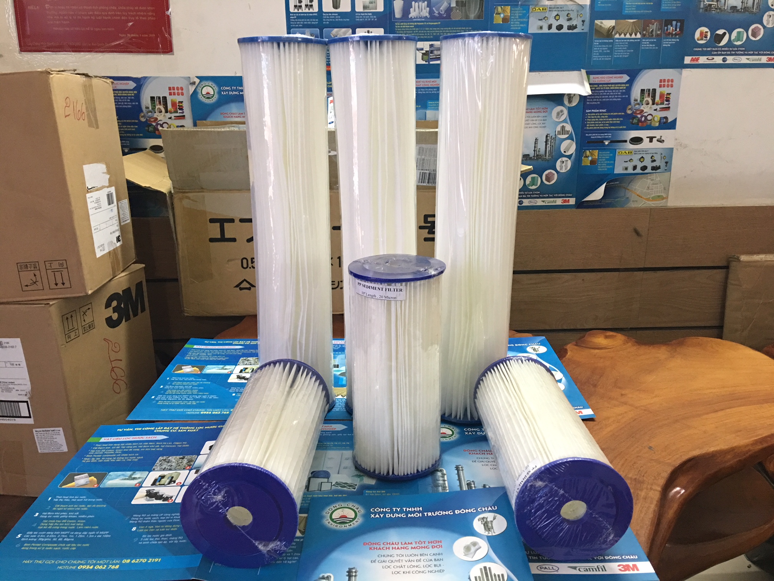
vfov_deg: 48.2
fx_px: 648
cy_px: 290
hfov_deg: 61.7
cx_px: 387
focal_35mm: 29
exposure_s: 1/10
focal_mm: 4.15
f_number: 2.2
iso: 100
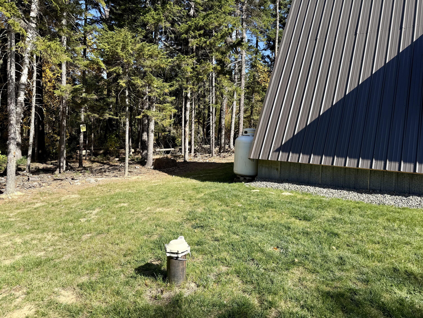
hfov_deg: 71.6
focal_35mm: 24
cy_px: 159
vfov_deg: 56.8
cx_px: 212
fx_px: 293
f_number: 1.78
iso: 80
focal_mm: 6.76
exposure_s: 1/2110
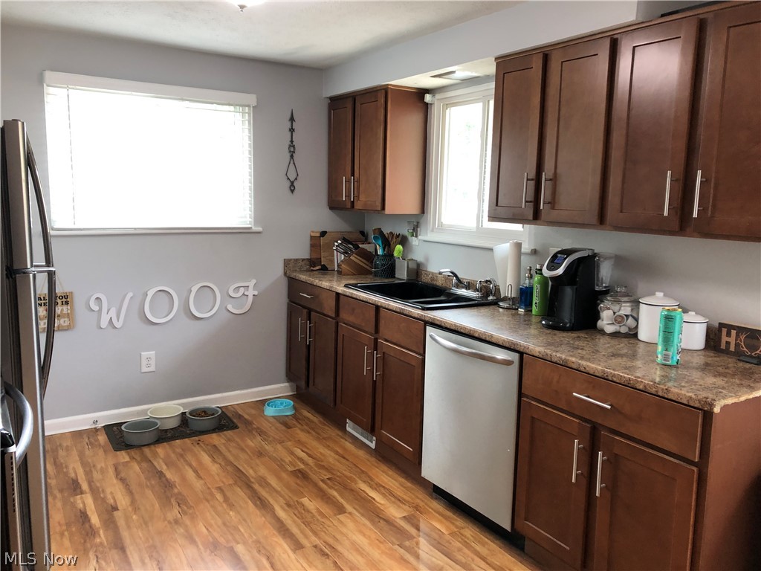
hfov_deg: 63.4
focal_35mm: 28
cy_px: 286
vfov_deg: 49.7
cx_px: 380
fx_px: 616
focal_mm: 3.99
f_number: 1.8
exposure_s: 1/24
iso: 40
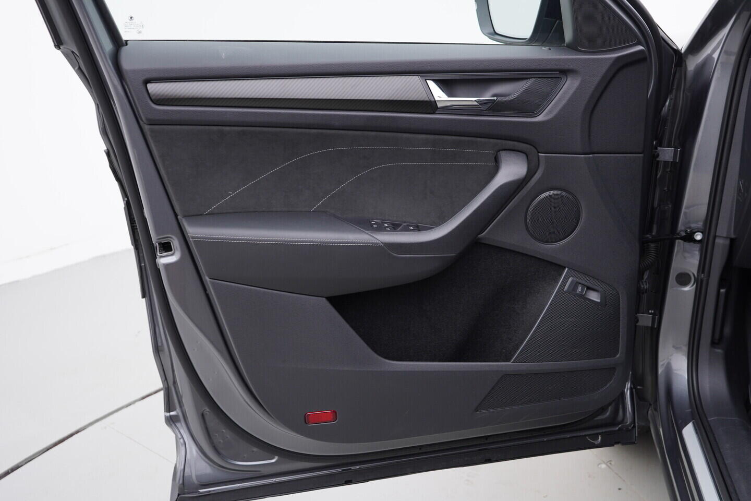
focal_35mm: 36
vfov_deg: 36.9
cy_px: 250
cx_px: 376
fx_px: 751
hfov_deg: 53.1
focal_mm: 24
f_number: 3.2
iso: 125
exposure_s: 1/50
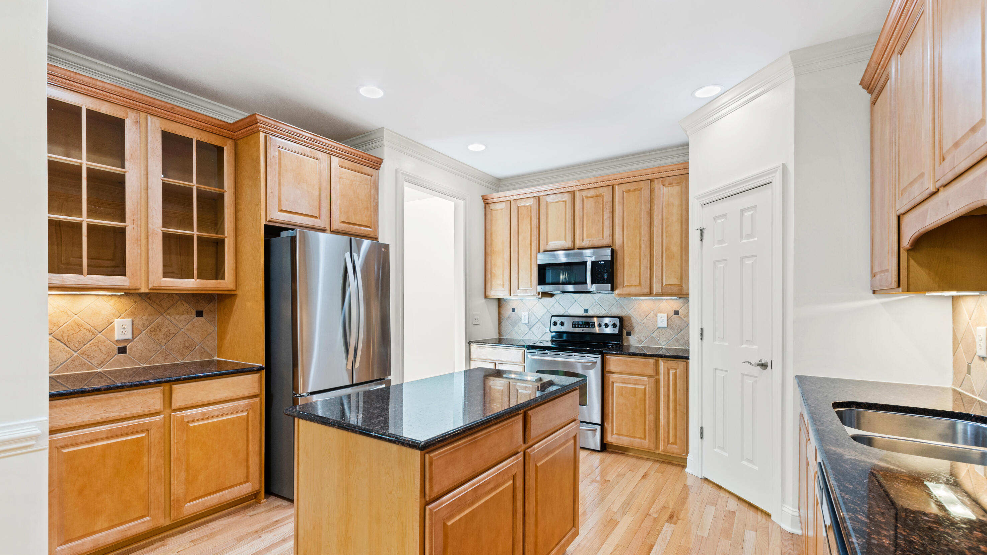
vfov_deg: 66.9
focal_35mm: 16
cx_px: 491
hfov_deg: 99.4
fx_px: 419
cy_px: 302
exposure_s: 1/2
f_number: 8
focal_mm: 10
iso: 100
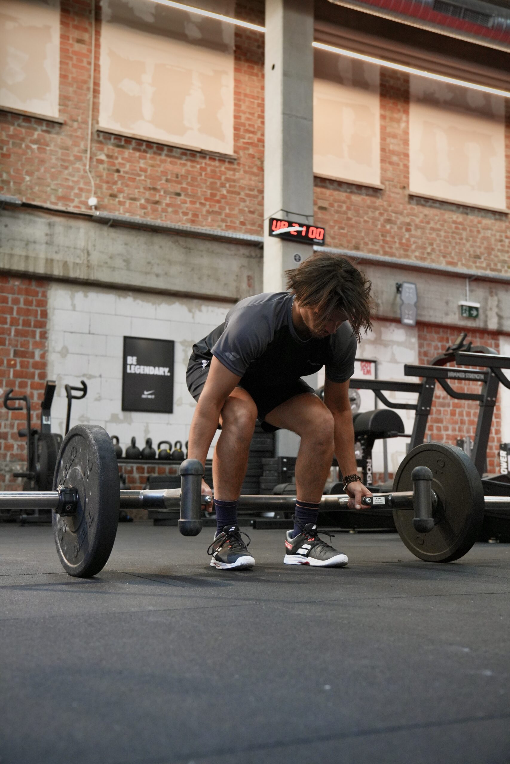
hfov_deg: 33.0
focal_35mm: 40
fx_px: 860
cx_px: 255
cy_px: 382
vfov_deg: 47.9
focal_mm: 27
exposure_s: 1/100
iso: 800
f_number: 2.8
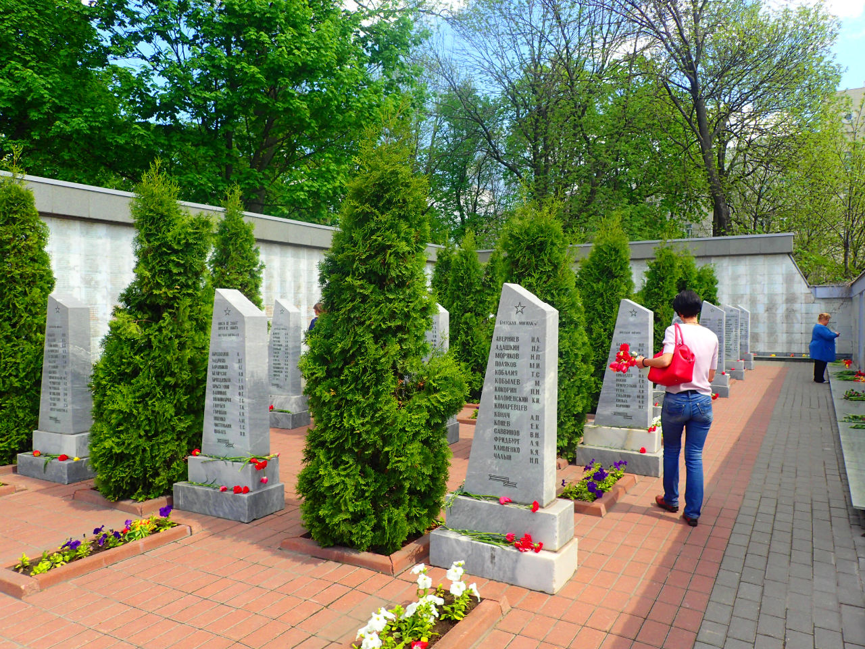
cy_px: 324
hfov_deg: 69.4
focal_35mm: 25
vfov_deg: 54.9
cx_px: 432
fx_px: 625
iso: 100
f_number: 2.8
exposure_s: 1/640
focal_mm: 4.5
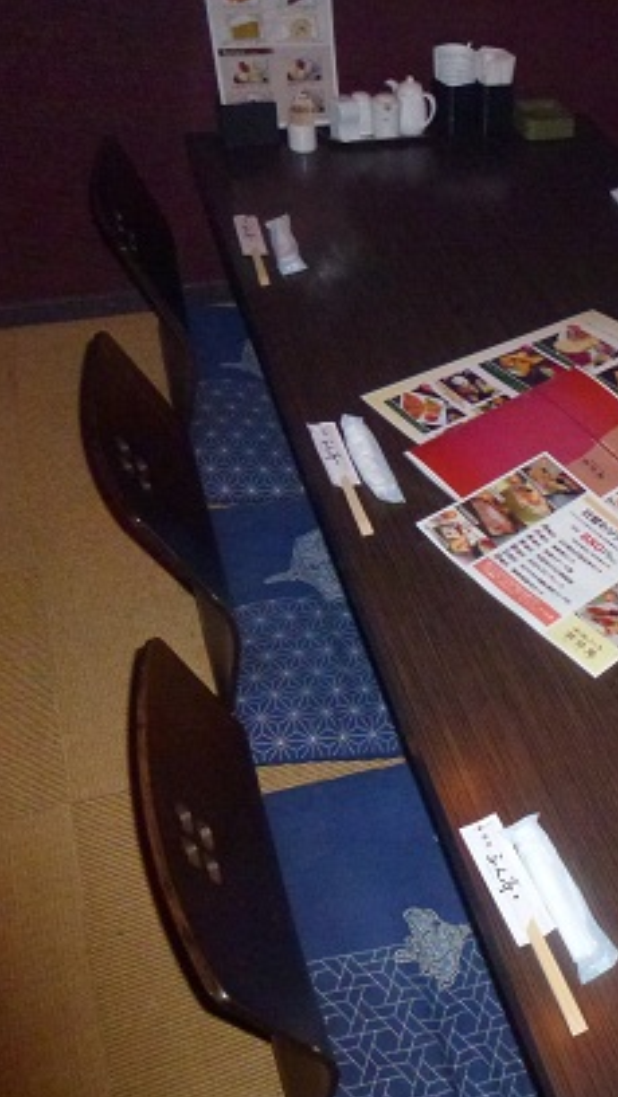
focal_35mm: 36
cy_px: 562
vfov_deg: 55.3
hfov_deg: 29.4
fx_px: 1047
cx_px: 691
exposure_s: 1/60
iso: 640
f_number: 3.3
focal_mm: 4.3
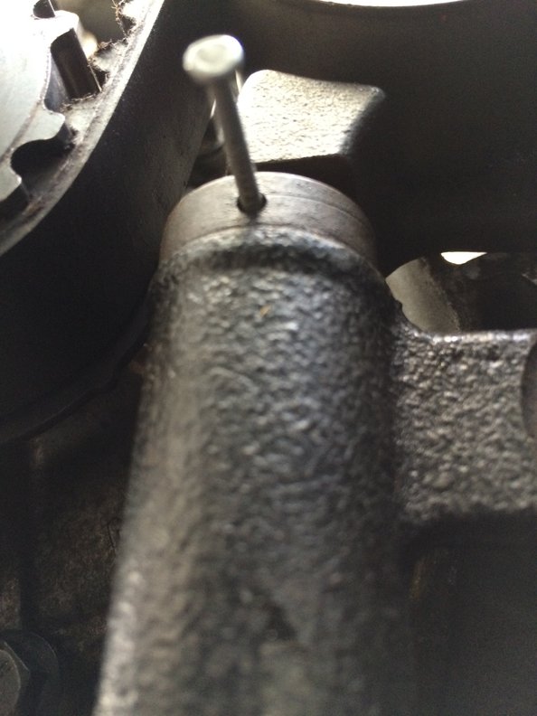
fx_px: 600
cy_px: 358
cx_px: 268
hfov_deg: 48.2
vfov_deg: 61.7
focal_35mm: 29
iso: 250
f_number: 2.2
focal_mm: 4.15
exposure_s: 1/30
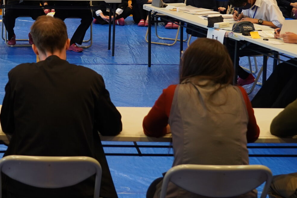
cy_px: 12
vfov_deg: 16.8
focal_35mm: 80
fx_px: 660
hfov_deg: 24.7
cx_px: 35
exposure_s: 1/160
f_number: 4
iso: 1000
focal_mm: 31
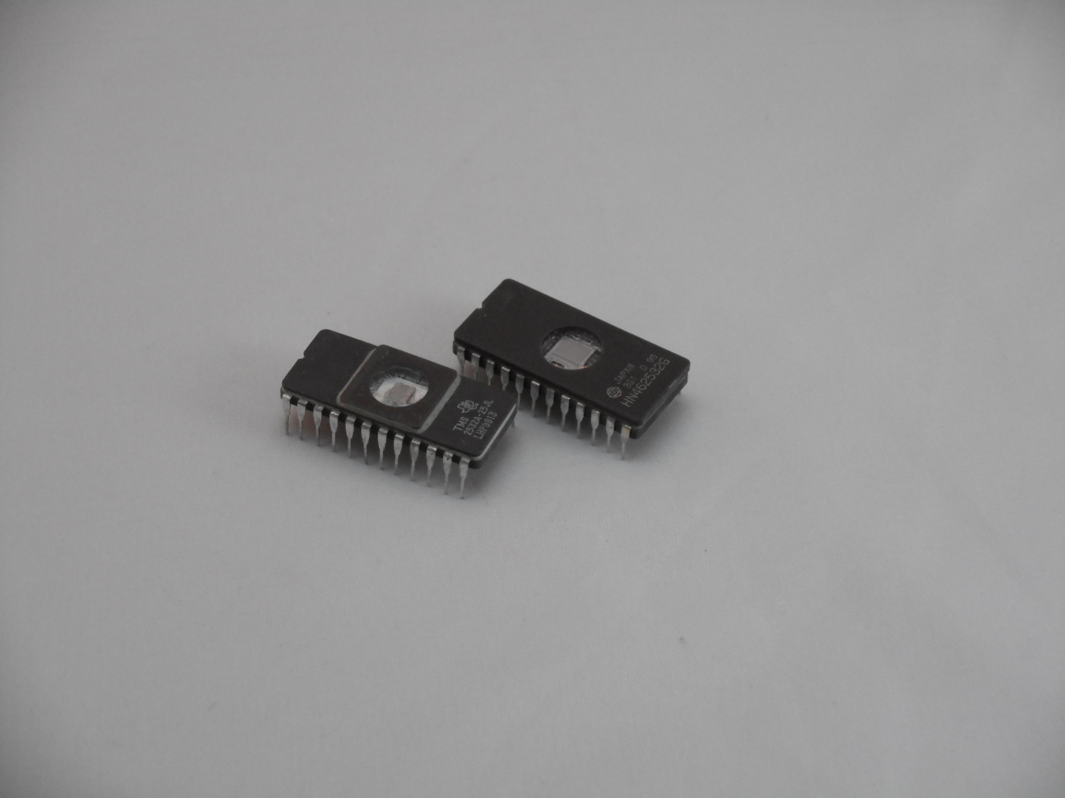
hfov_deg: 19.3
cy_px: 399
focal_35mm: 102
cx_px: 532
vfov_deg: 14.5
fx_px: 3138
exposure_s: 1/60
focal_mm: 18.2
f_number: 5.8
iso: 400
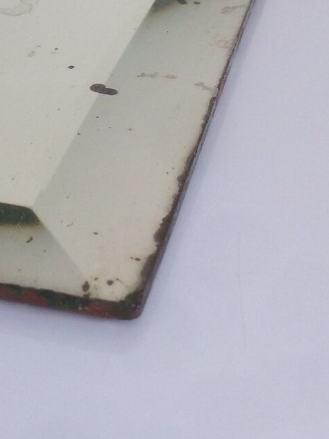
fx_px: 938
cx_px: 66
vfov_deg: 25.5
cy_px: 38
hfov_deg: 19.7
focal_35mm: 74
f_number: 2.2
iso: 64
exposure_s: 1/100
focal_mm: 4.15
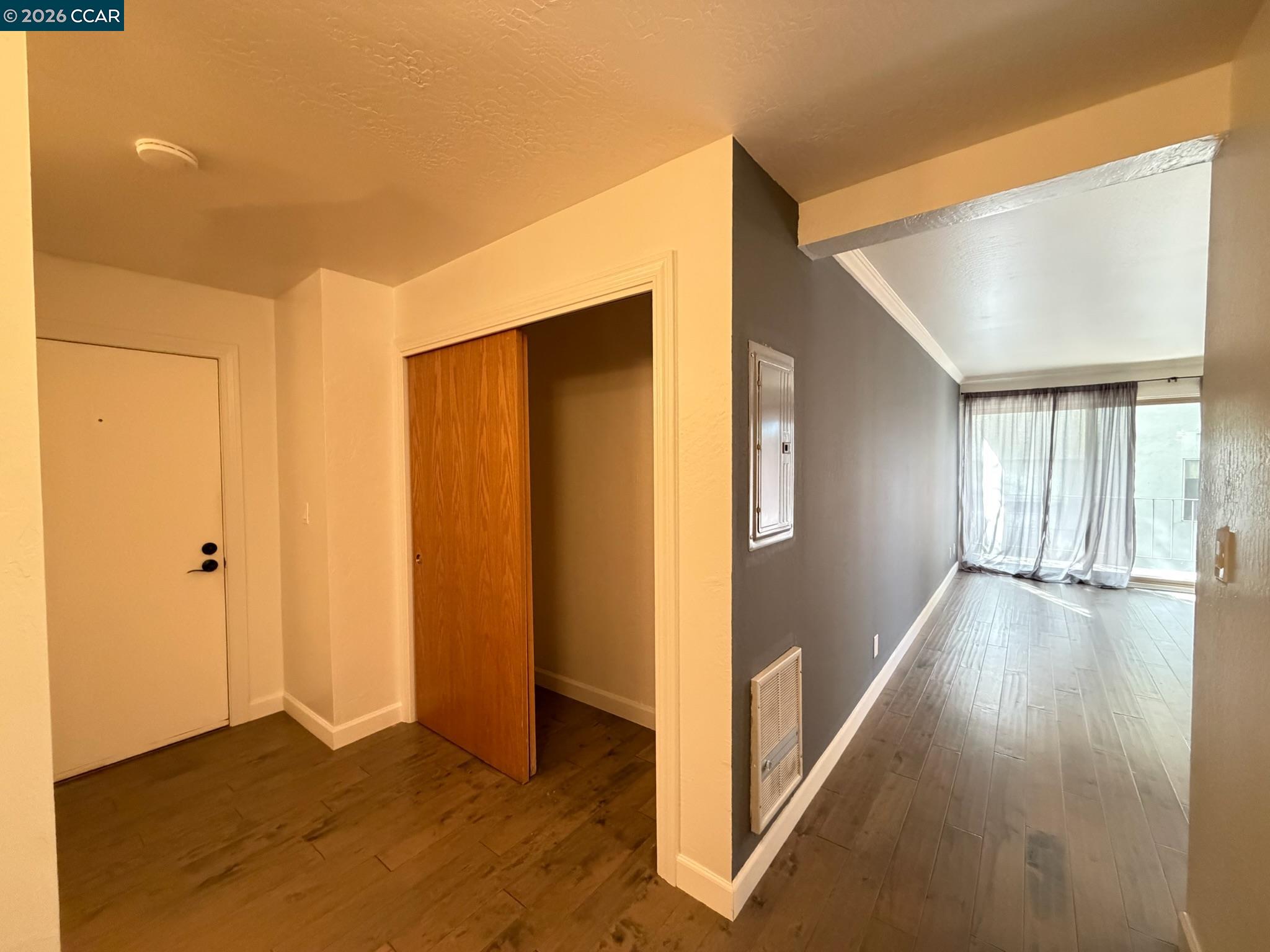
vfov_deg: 85.7
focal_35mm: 14
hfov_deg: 102.1
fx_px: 514
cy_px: 476
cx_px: 635
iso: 800
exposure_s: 1/60
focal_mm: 2.22
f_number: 2.2
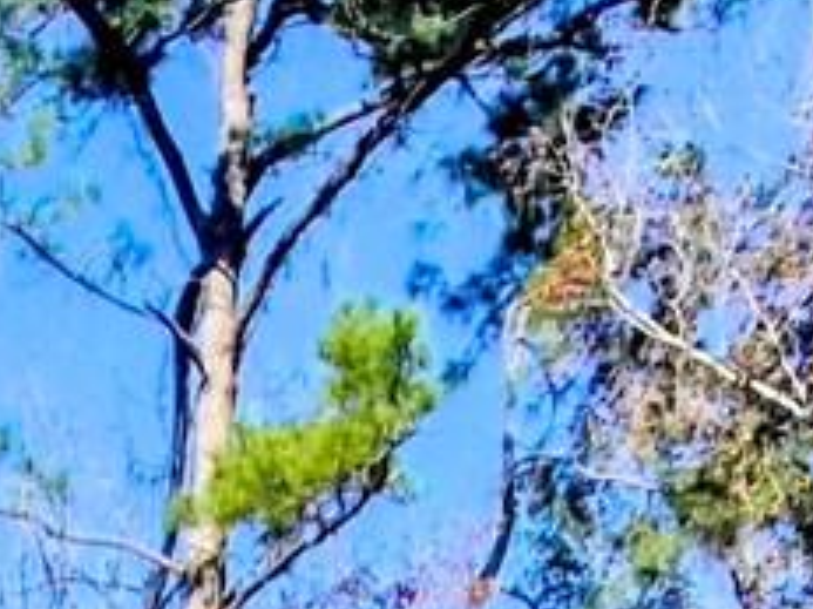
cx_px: -92
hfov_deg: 20.7
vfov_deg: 10.5
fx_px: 2113
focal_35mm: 90
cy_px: 1915
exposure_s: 1/1452
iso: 25
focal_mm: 1.7
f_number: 2.2
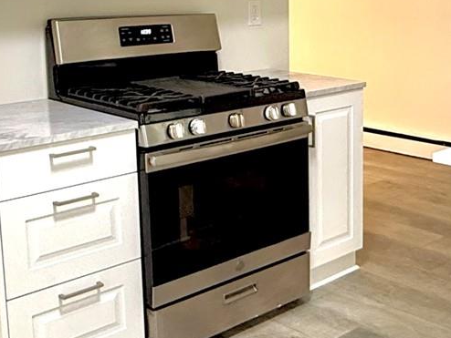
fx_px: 756
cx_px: 375
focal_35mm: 58
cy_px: 89
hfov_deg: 32.1
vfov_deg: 25.0
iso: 200
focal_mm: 2.22
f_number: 2.2
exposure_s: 1/60
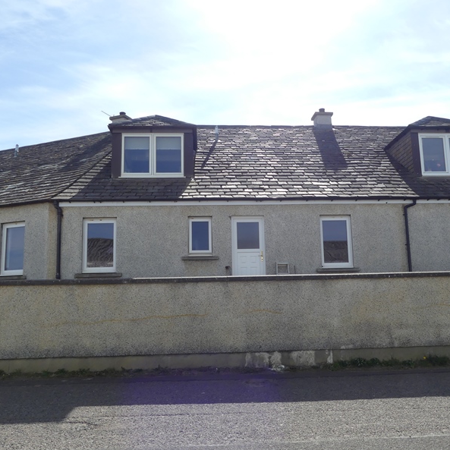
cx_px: 241
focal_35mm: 31
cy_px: 226
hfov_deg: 52.5
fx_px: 456
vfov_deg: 52.5
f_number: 4
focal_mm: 4.7
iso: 100
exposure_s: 1/800
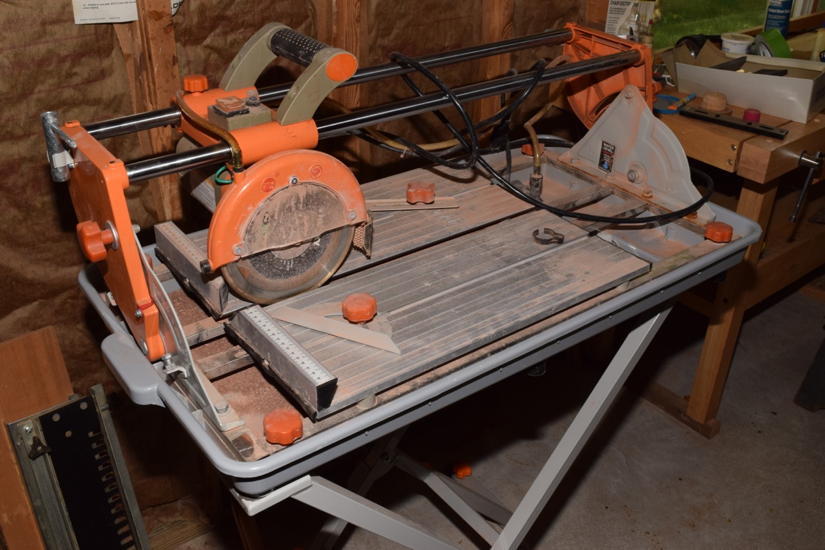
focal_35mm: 36
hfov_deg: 53.1
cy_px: 275
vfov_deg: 36.9
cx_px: 412
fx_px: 825
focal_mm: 24
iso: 400
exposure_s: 1/125
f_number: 14
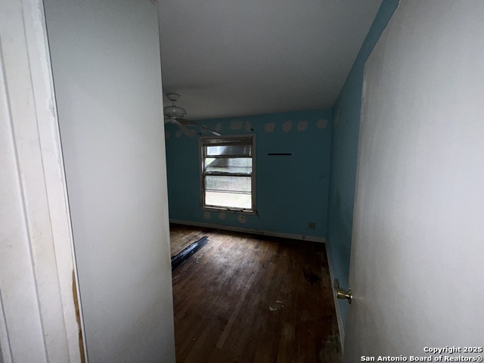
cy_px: 182
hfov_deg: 102.1
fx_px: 196
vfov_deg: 85.7
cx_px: 242
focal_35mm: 14
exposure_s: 1/78
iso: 80
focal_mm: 2.22
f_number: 2.2
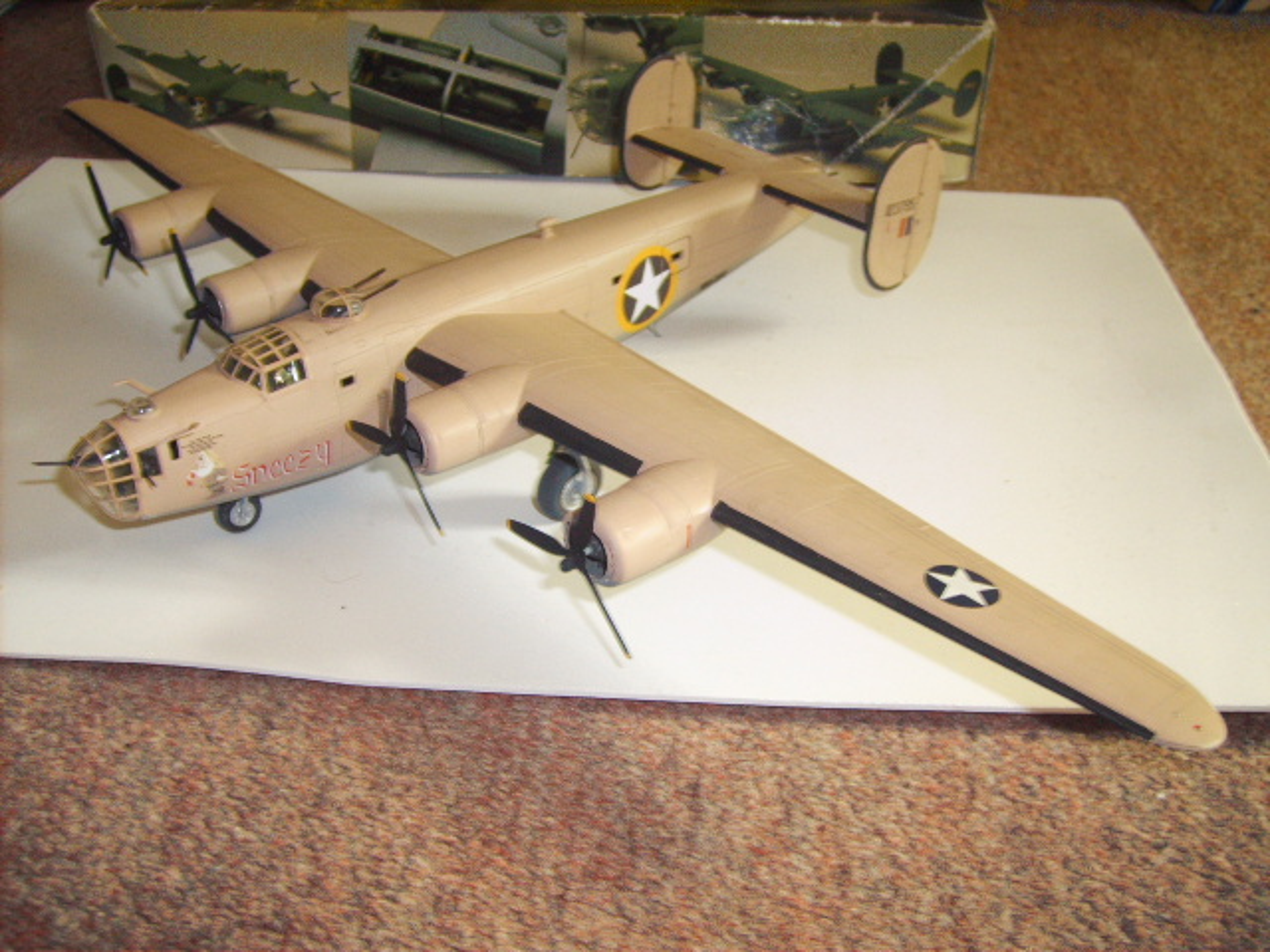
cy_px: 476
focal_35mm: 35
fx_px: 1284
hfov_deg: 52.6
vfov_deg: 40.7
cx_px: 635
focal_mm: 5.8
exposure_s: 1/45
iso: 100
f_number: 2.8
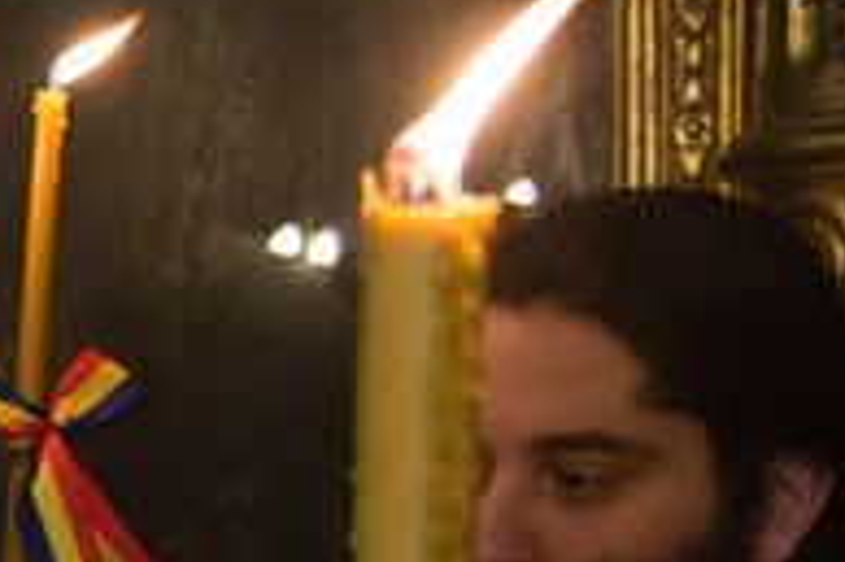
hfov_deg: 4.1
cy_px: 1398
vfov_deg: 2.8
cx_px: -2232
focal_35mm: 482
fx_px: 11304
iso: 2500
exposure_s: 1/50
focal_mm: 65
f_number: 4.8
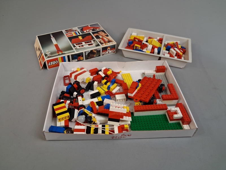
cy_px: 85
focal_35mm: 27
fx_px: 176
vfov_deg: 51.4
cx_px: 113
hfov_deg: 65.3
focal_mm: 4
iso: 400
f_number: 1.8
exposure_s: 1/100
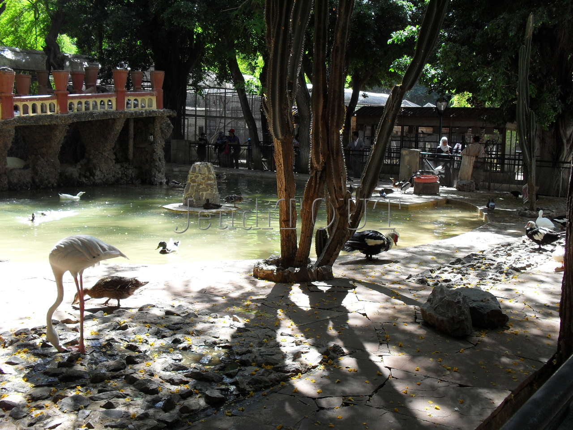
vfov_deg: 40.7
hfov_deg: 52.6
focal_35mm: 35
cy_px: 215
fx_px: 579
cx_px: 286
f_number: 3.2
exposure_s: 1/180
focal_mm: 6.3
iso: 100
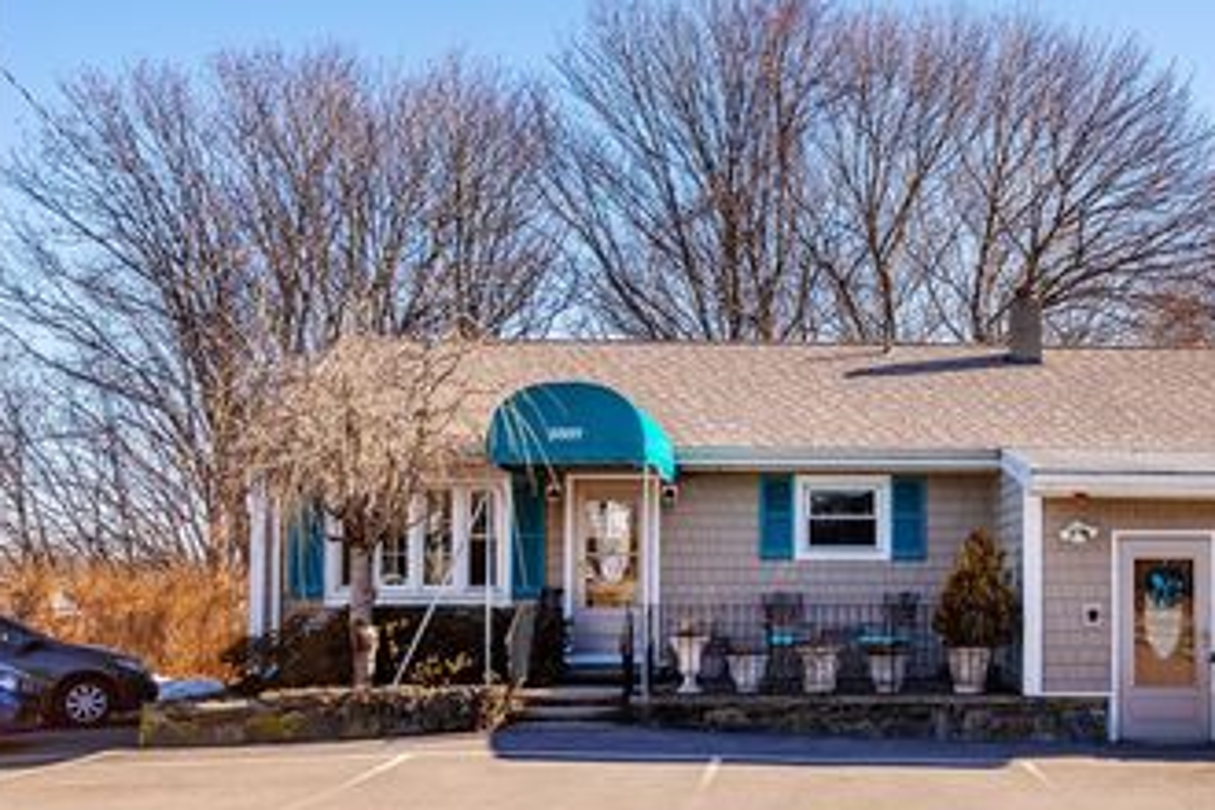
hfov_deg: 36.7
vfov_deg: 25.5
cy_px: 492
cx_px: 906
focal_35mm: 53
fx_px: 1789
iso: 100
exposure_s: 1/100
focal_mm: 35
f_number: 9
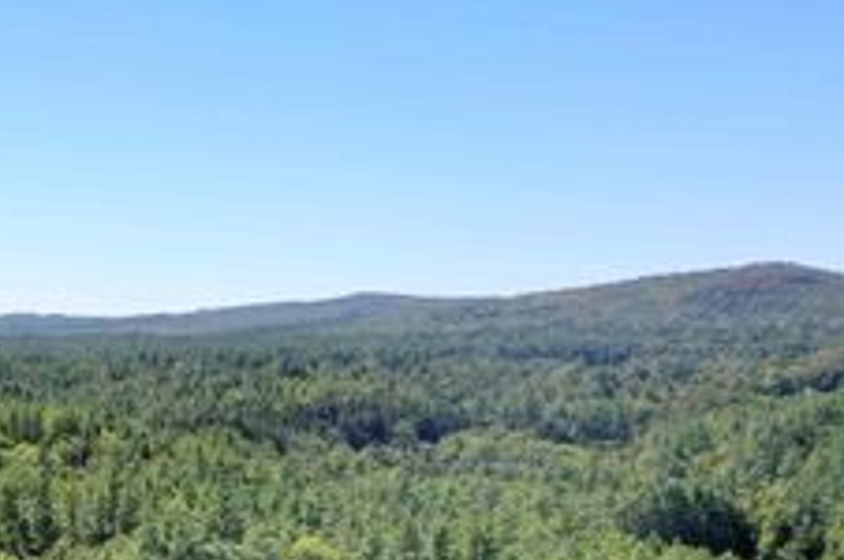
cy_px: 610
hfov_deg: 30.9
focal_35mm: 62
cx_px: 78
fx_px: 1451
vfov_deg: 20.8
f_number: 5.6
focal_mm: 10.26
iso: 100
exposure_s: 1/500
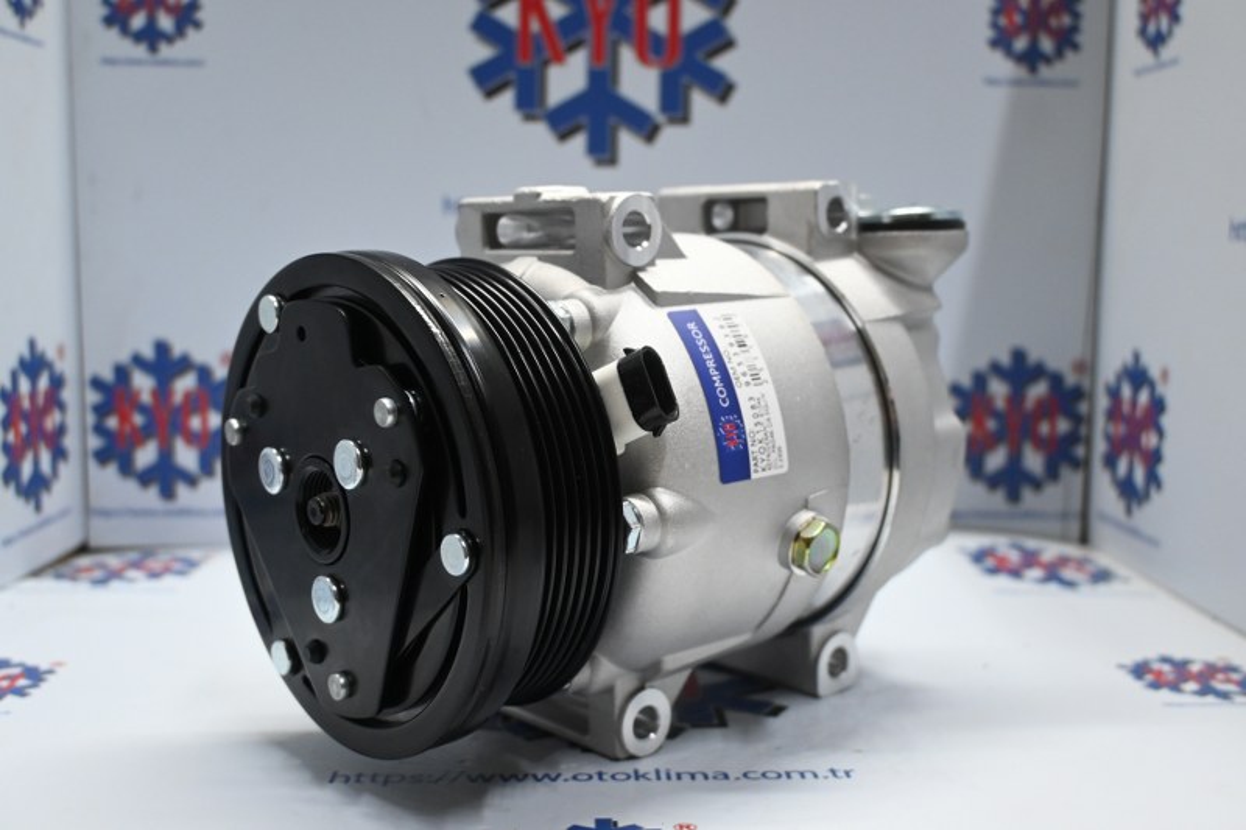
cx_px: 623
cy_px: 415
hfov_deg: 51.3
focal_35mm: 38
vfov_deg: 35.5
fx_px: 1298
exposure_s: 1/125
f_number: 4.2
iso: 1600
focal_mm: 25
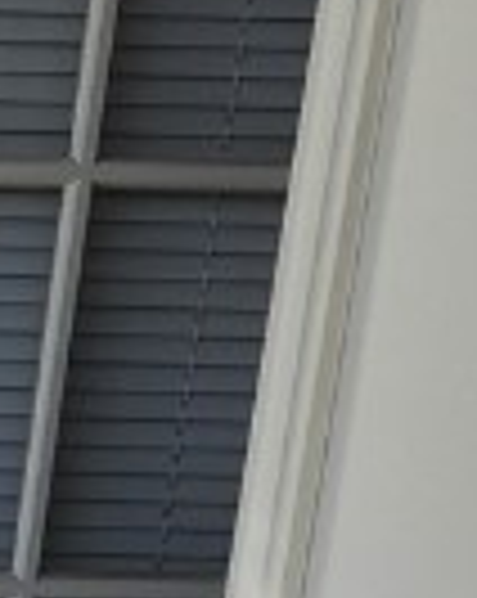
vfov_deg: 10.8
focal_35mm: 173
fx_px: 3060
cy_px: 868
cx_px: -1098
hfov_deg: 7.5
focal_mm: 6.4
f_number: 1.8
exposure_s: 1/1276
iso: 12
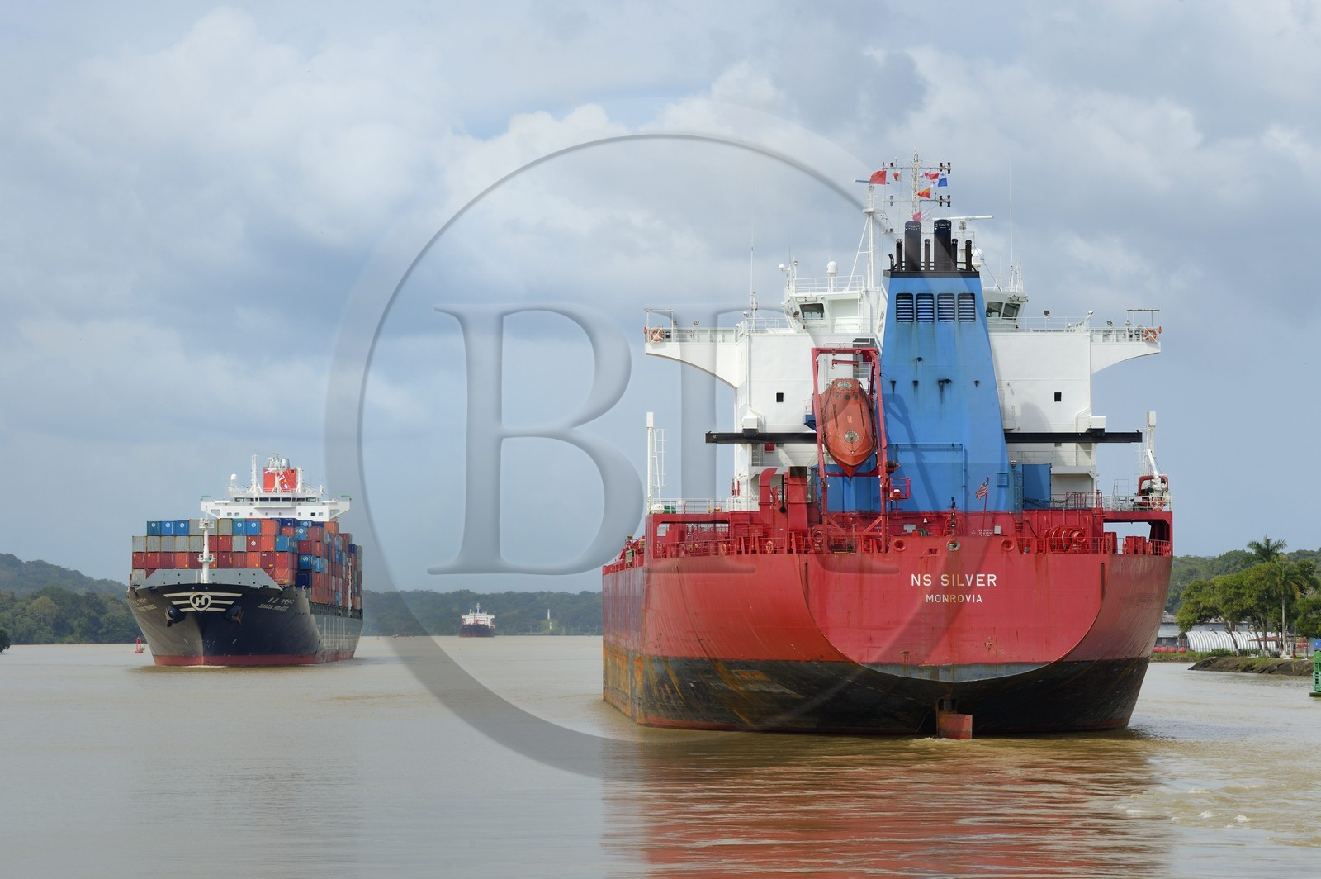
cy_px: 440
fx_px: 3850
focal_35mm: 105
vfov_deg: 13.0
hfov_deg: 19.5
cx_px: 660
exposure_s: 1/250
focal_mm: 105
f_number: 13
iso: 200
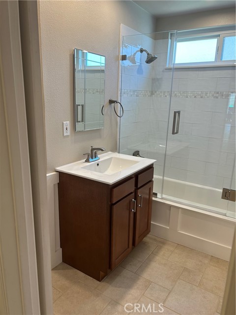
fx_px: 236
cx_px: 118
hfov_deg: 53.1
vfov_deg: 67.3
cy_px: 158
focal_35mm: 26
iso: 80
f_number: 1.5
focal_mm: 5.7
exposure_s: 1/120
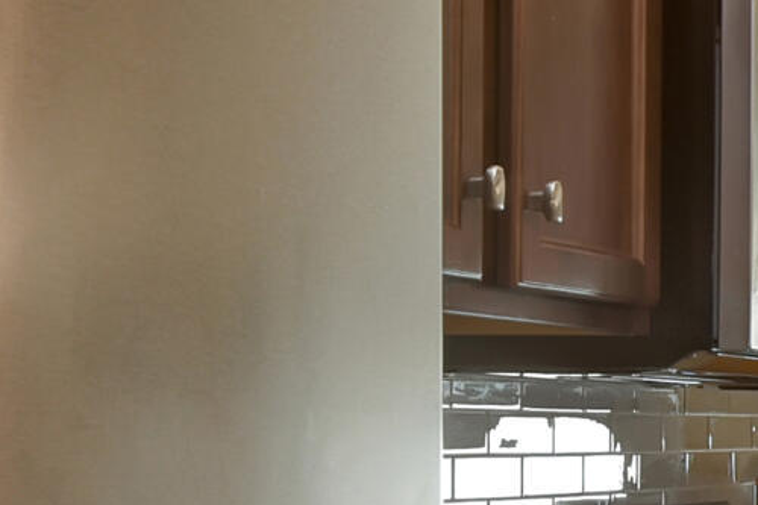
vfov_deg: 14.1
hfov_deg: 16.1
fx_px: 2021
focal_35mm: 96
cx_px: 1546
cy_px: 425
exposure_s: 1/15
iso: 320
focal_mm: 16
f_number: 13
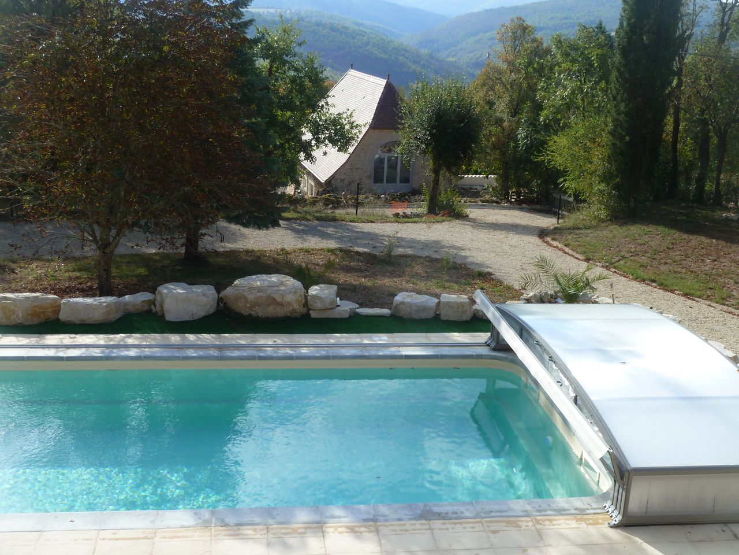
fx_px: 939
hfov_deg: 42.9
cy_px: 278
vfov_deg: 32.9
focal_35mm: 44
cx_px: 370
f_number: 4
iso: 80
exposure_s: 1/400
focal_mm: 7.3
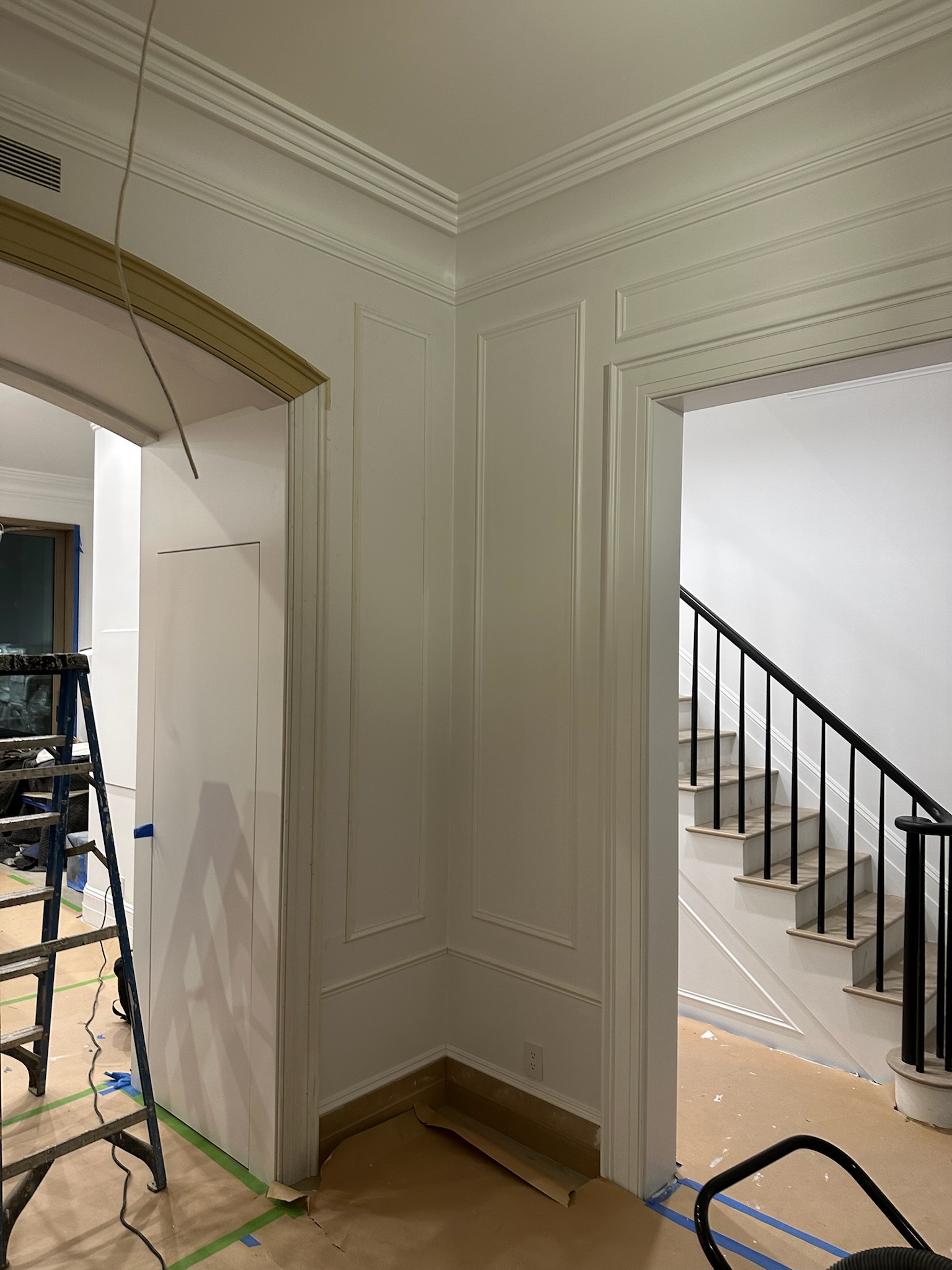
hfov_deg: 56.8
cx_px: 476
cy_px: 635
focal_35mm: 24
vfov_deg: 71.6
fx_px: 880
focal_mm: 6.86
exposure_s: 1/60
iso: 160
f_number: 1.78
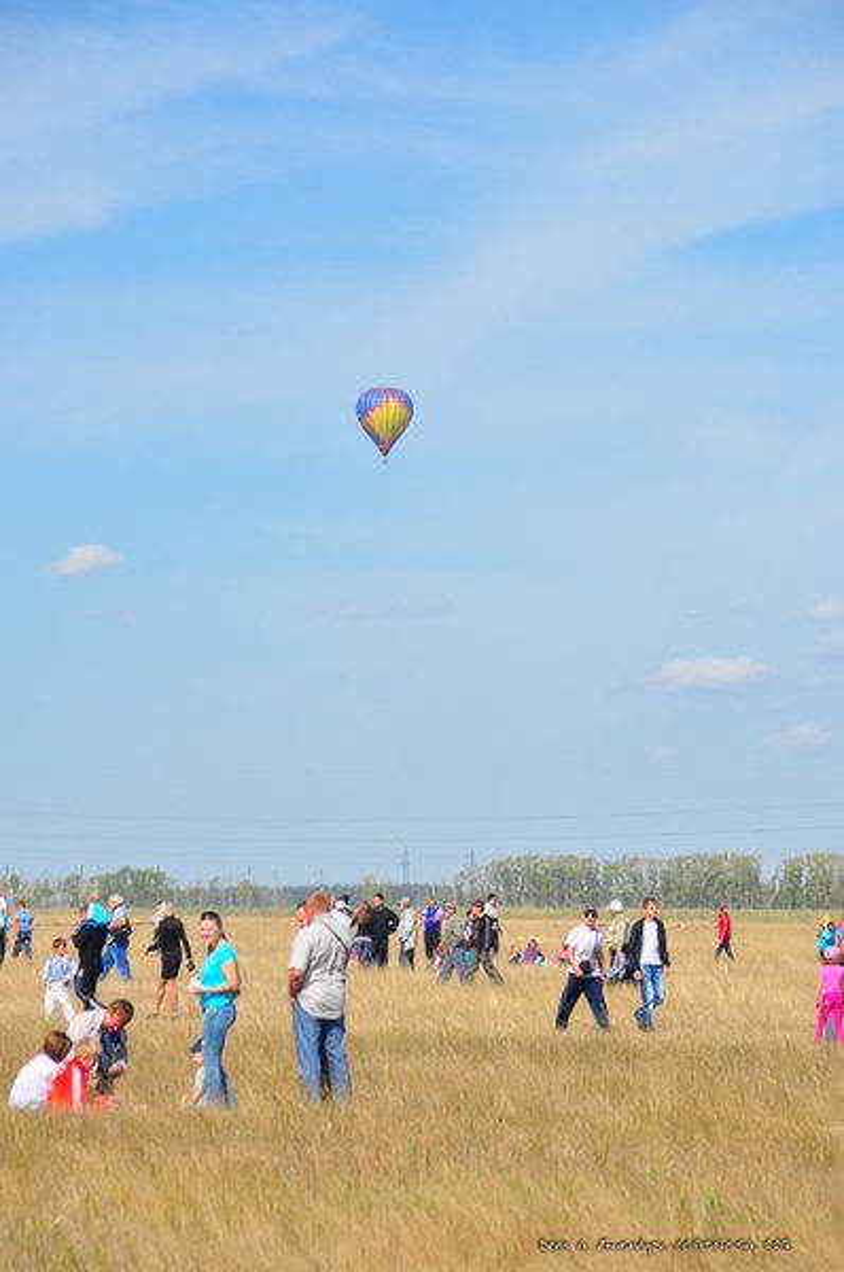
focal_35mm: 188
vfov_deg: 11.0
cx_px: 422
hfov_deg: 7.3
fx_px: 6616
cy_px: 636
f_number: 8
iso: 200
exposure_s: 1/125
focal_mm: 125
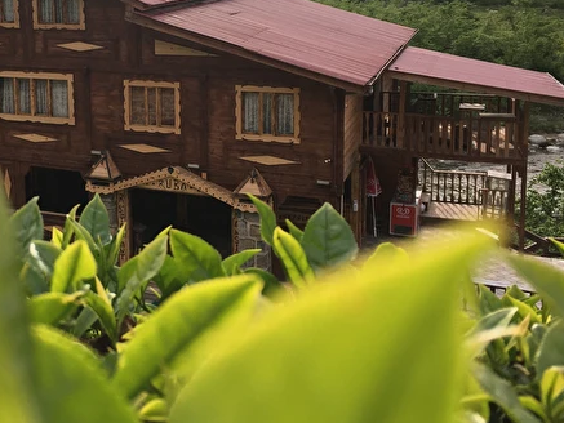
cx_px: 119
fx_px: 831
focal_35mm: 51
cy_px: 95
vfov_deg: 28.1
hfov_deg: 36.3
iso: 25
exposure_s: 1/615
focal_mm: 4.15
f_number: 2.2
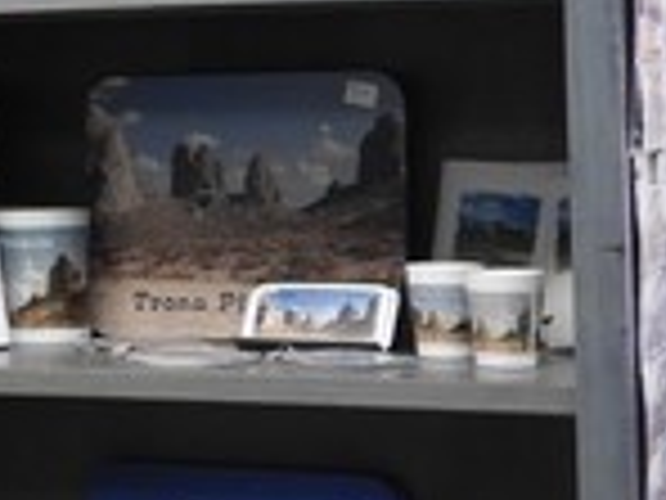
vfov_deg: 11.1
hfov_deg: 14.0
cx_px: -295
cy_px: 74
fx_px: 2559
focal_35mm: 133
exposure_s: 1/30
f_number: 3.2
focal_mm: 7.7
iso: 360
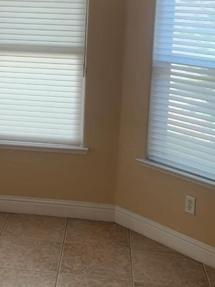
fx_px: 588
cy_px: 64
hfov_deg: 20.2
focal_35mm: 71
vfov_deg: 27.0
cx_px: 13
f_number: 1.8
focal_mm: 5.4
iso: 100
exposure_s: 1/120
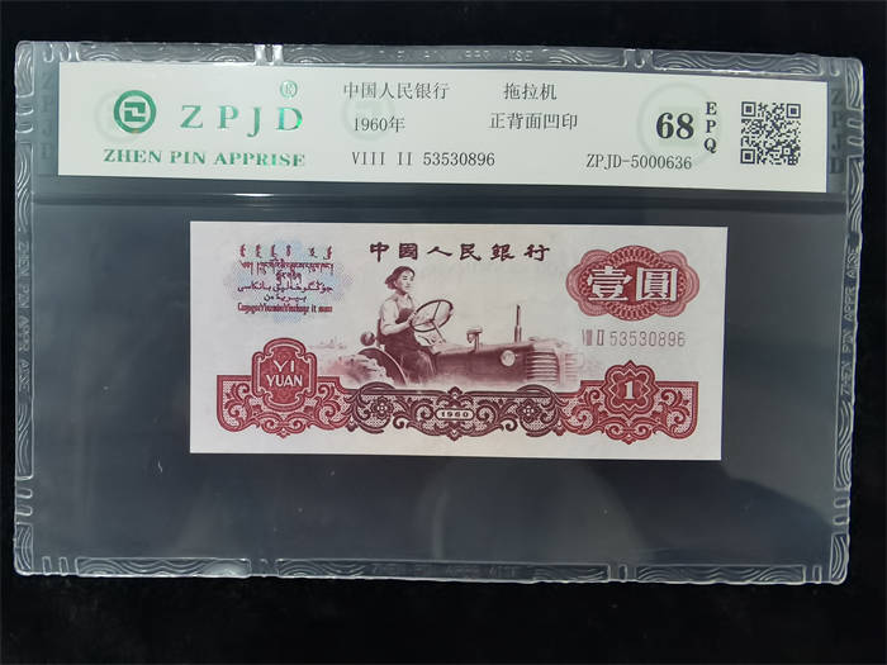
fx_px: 692
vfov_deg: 51.4
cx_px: 444
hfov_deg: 65.3
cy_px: 332
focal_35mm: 27
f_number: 2.2
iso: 500
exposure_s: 1/25
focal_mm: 2.26
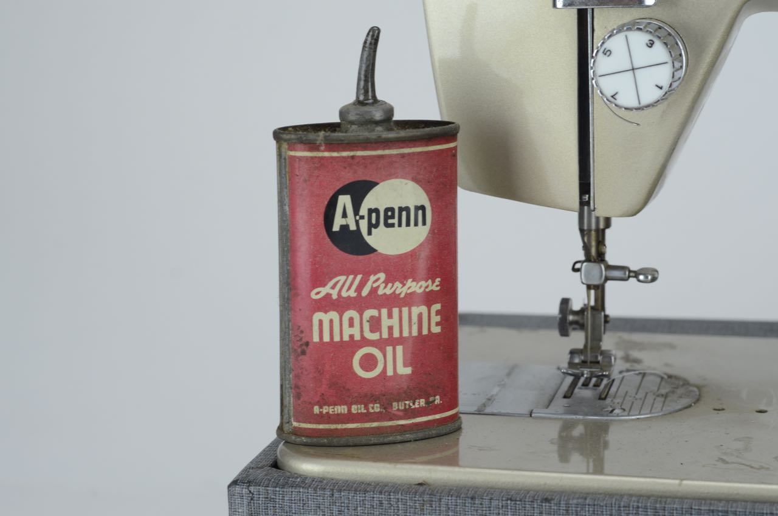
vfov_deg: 18.1
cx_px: 389
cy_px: 258
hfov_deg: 27.0
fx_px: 1618
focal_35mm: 75
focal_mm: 50
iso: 500
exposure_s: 1/125
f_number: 5.6
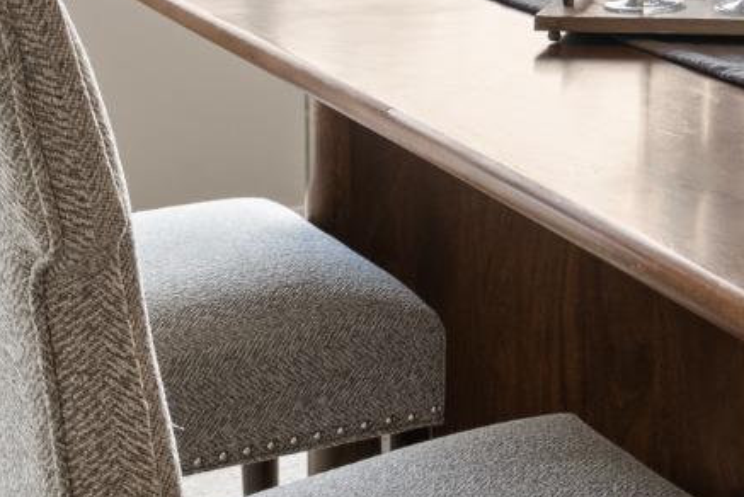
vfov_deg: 12.4
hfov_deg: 18.9
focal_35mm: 103
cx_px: 863
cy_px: -346
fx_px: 2130
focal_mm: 30
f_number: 8
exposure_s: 1/40
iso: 400
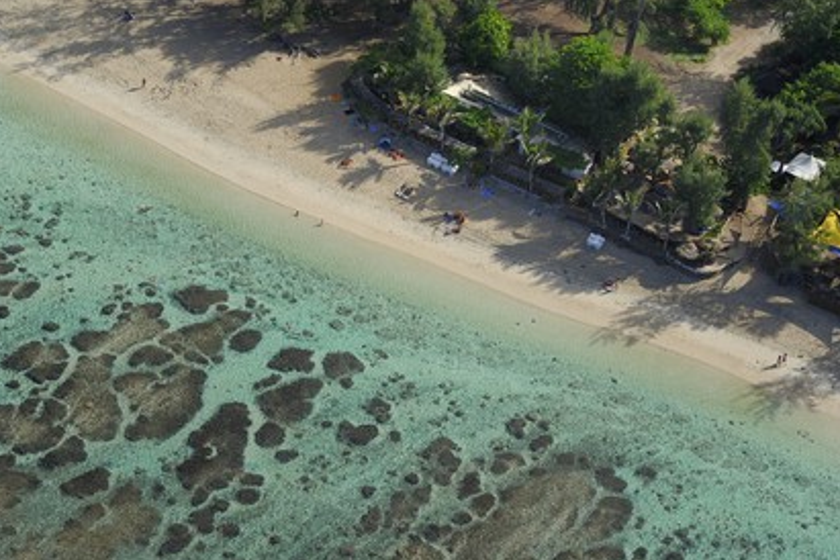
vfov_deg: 9.9
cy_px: 282
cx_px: 423
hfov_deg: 14.9
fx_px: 3220
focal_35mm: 138
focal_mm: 135
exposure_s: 1/1250
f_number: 13
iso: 800
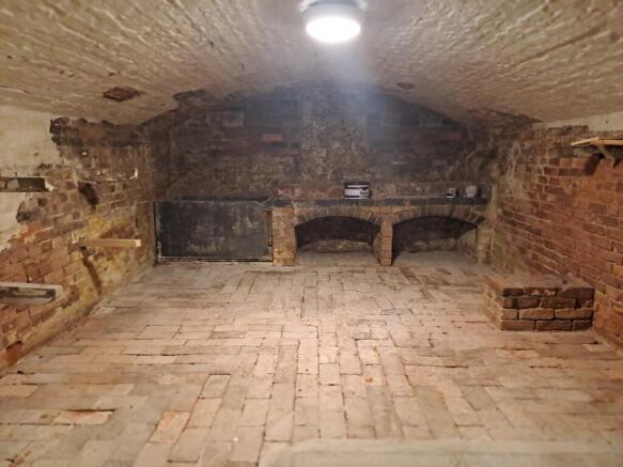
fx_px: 450
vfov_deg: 54.9
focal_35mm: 25
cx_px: 312
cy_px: 234
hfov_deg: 69.4
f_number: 1.8
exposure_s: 1/25
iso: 400
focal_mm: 4.65
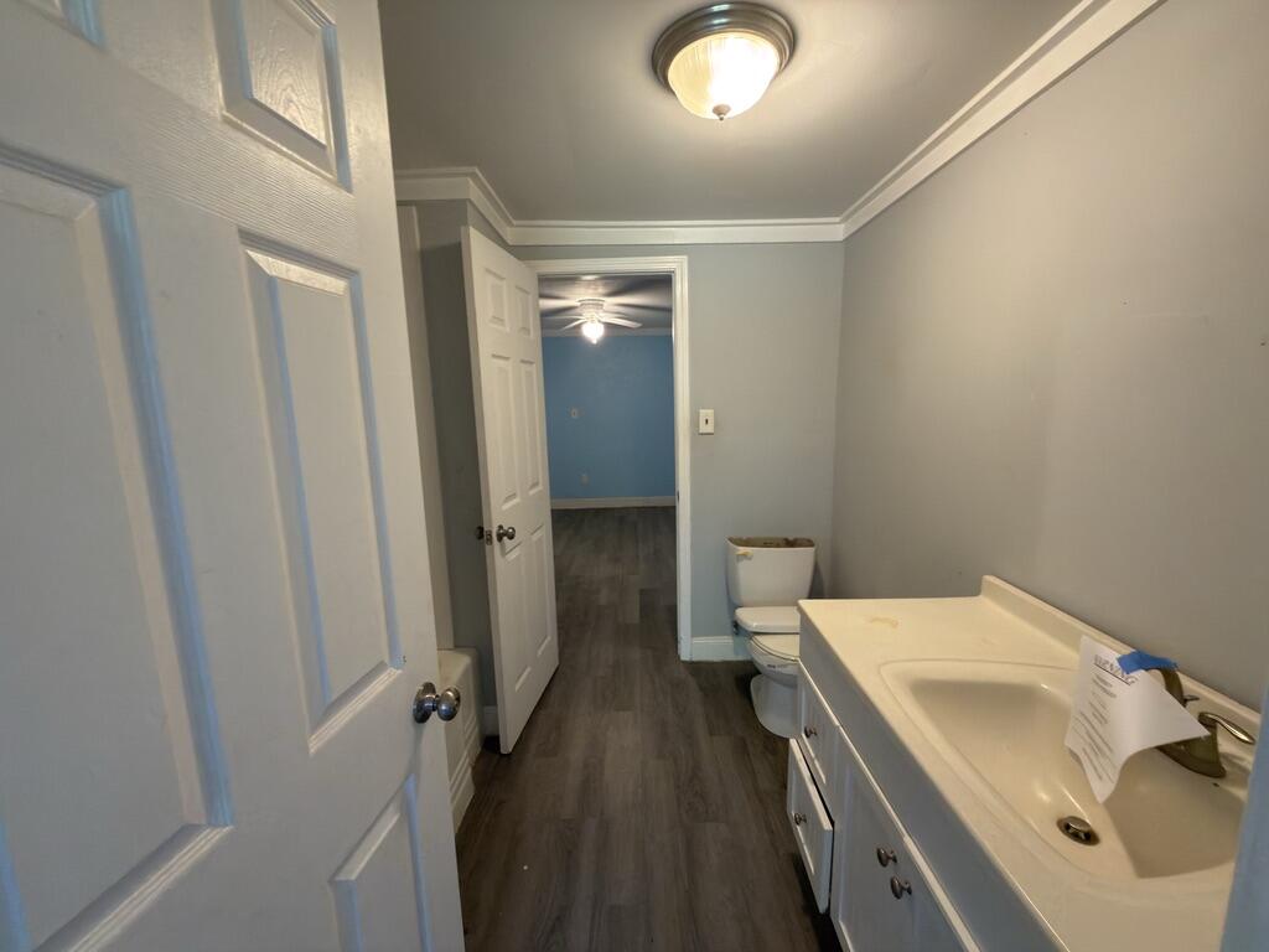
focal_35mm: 14
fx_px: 513
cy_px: 476
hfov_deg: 102.1
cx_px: 634
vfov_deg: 85.7
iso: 200
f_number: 2.2
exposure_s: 1/30
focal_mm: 2.22
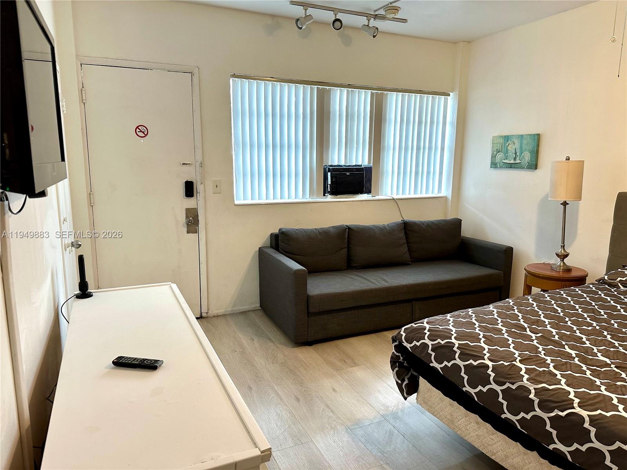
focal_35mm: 24
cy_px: 235
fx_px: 435
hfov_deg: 71.6
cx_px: 314
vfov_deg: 56.8
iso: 200
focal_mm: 6.86
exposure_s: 1/120
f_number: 1.78
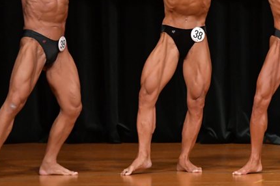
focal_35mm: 487
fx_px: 3785
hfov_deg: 4.2
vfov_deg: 2.8
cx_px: 196
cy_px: 40
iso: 5000
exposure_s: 1/400
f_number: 5.6
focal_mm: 180
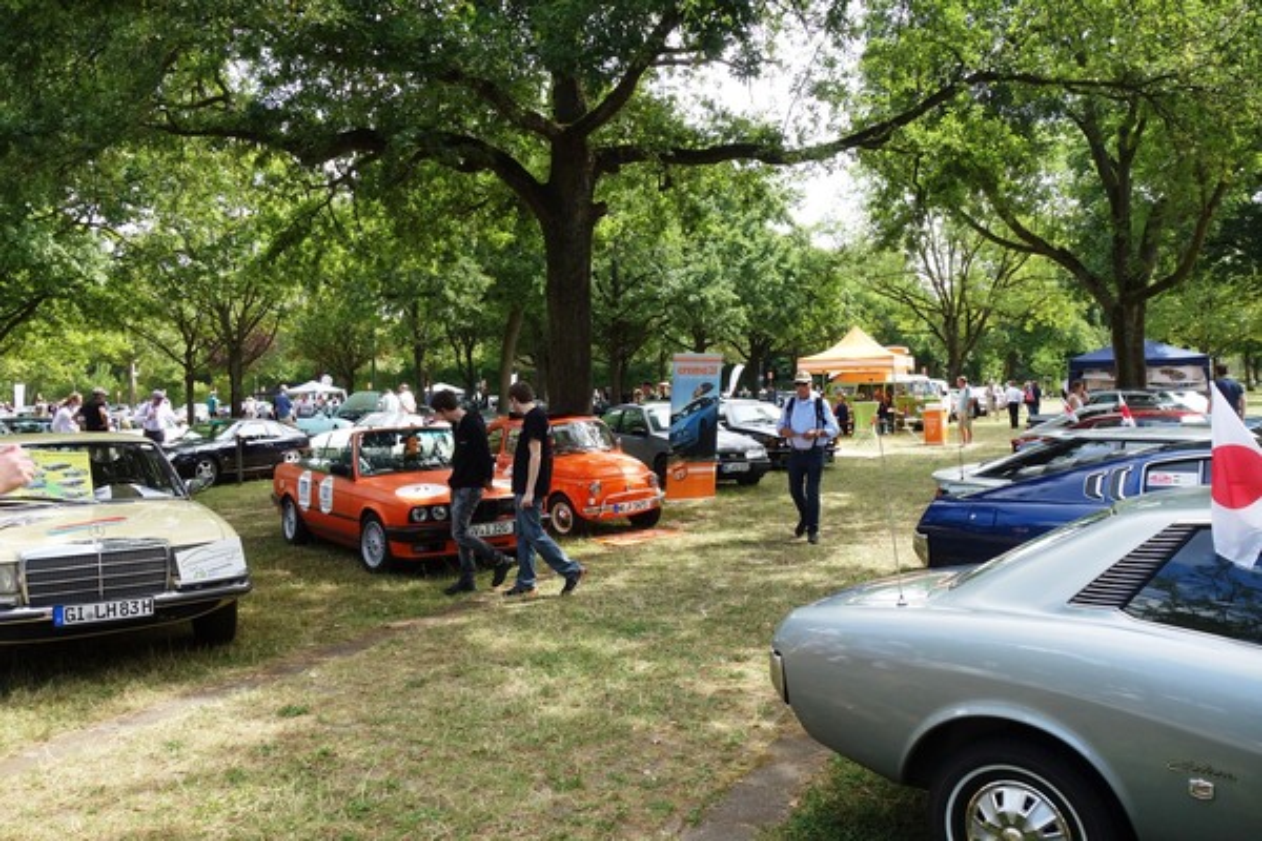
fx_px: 1052
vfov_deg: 43.6
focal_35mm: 30
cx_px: 631
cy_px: 420
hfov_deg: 61.9
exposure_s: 1/160
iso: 160
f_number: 5.6
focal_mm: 11.32
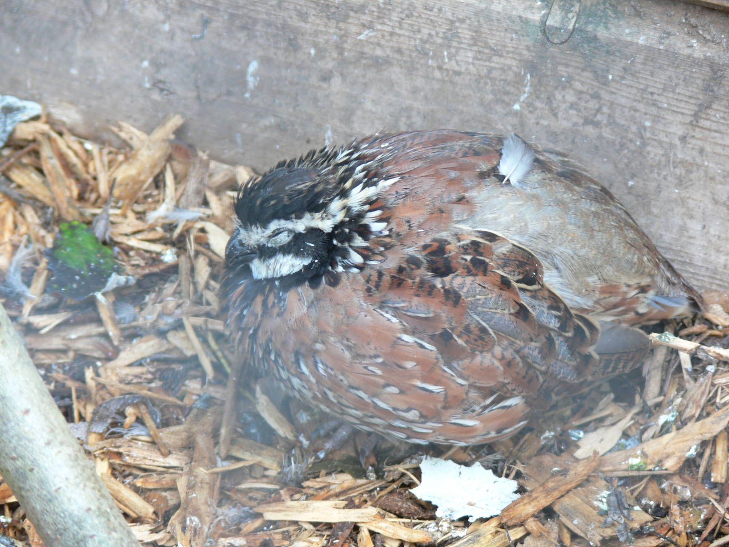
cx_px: 364
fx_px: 3812
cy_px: 274
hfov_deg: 10.9
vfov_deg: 8.2
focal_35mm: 181
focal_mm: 38.2
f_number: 3.6
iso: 100
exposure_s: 1/30
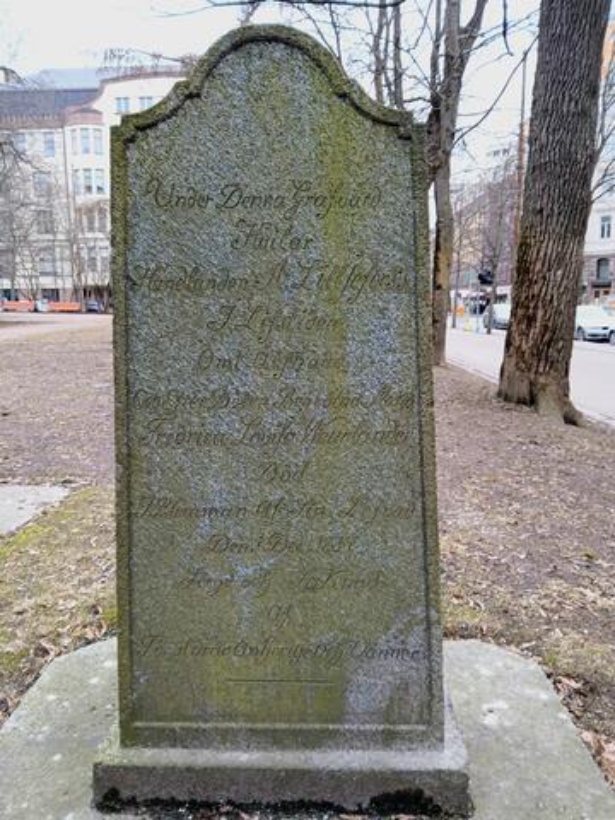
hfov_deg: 53.1
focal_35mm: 26
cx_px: 308
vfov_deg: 67.3
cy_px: 410
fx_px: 616
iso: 25
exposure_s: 1/50.3
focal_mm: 3.98
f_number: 1.8
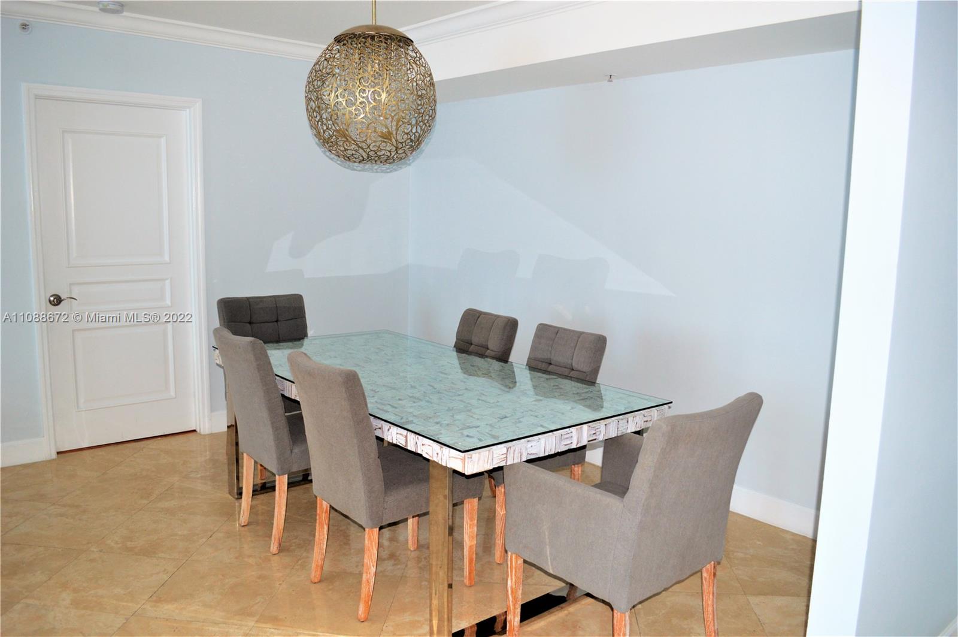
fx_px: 718
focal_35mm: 27
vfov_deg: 47.8
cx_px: 479
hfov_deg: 67.4
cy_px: 318
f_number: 3.5
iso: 320
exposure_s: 1/30
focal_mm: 18
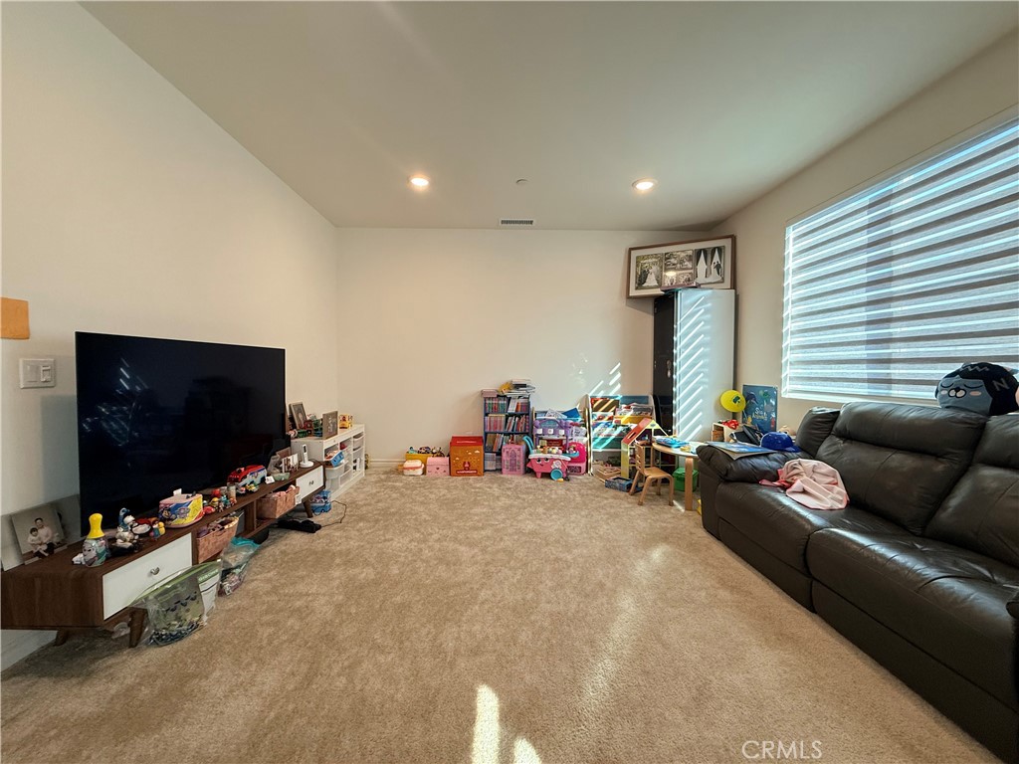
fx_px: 412
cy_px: 382
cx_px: 510
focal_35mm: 14
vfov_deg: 85.7
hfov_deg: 102.1
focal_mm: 2.22
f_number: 2.2
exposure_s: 1/120
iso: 200
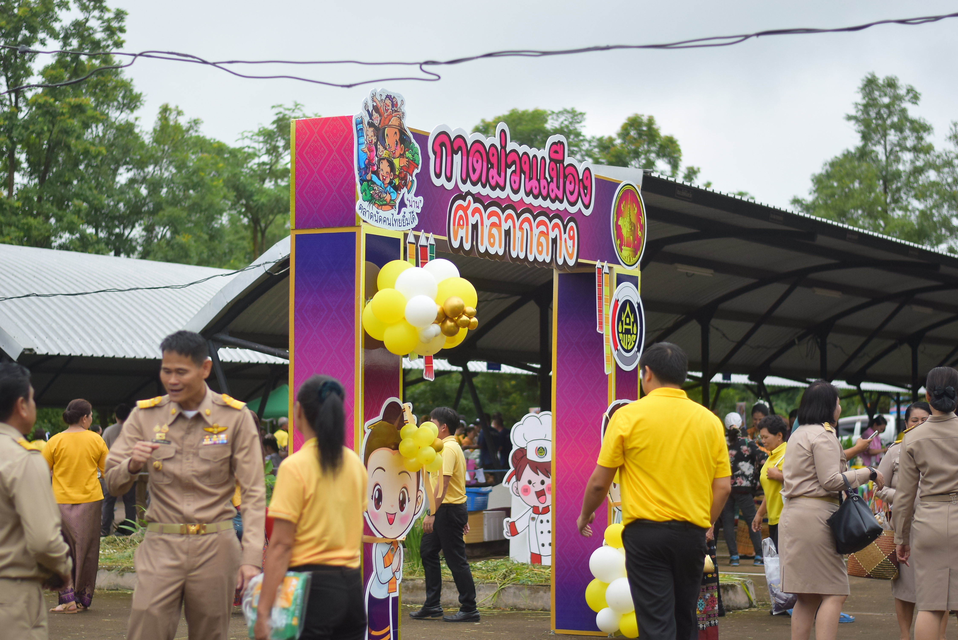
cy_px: 320
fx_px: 1996
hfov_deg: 27.0
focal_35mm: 75
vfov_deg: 18.2
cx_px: 479
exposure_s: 1/4000
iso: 400
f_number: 1.8
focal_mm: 50
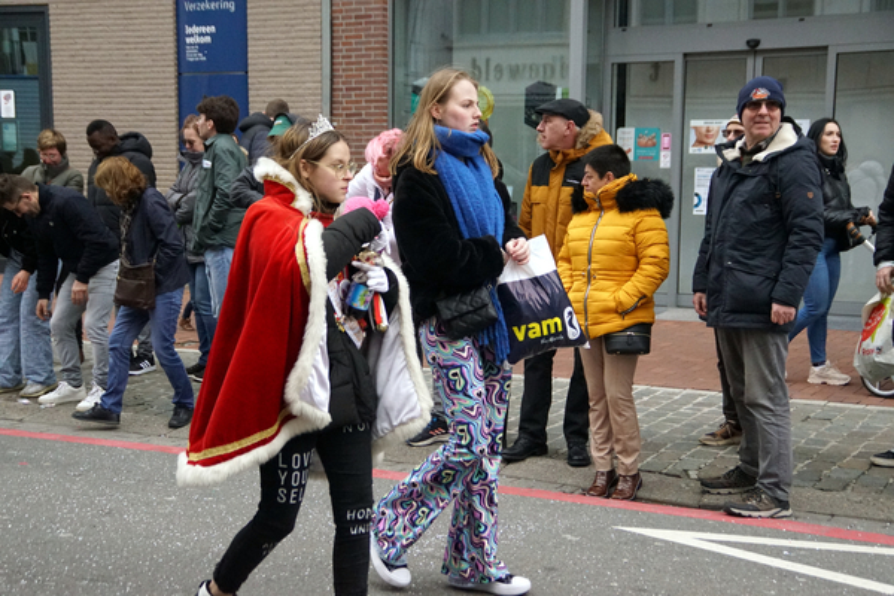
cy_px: 298
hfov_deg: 37.9
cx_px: 447
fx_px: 1304
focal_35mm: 52
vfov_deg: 25.8
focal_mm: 35
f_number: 4.5
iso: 3200
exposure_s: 1/1250
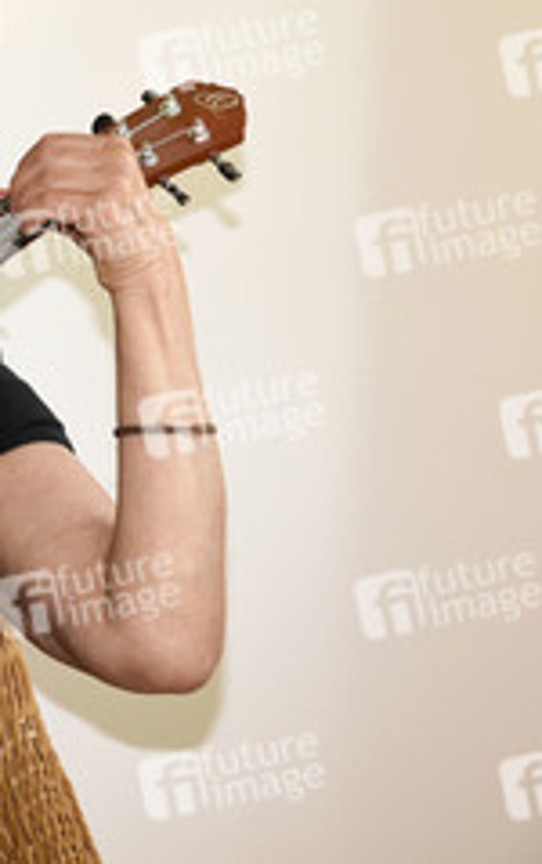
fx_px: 3393
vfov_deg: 14.5
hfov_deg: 8.9
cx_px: -226
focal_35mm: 144
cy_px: 325
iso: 1600
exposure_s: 1/60
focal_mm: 75
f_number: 6.3
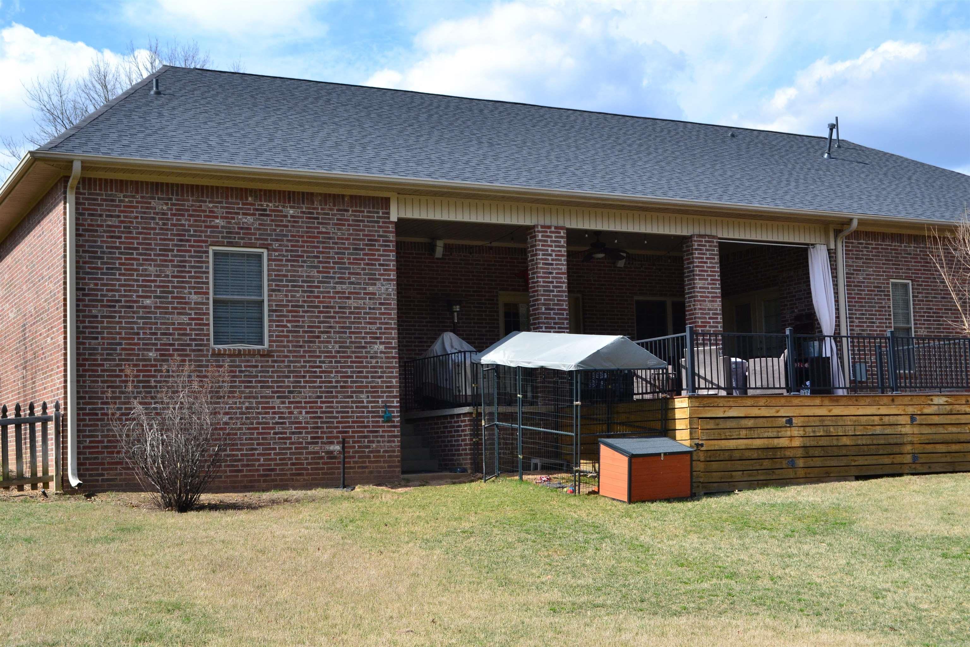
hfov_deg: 41.1
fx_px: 1293
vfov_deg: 28.1
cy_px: 324
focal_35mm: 48
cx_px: 485
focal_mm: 32
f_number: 10
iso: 400
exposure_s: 1/320
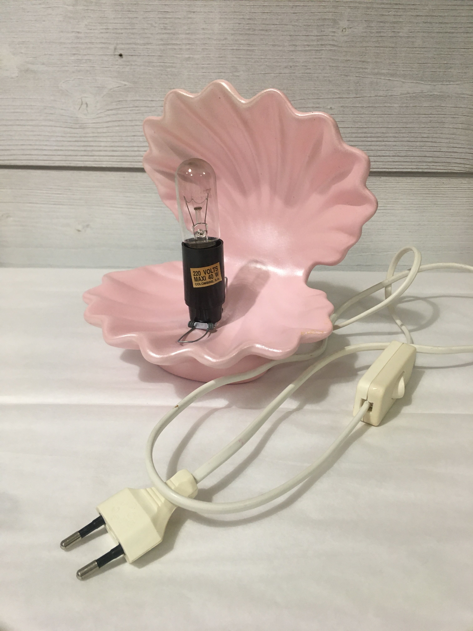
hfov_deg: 48.2
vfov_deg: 61.7
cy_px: 316
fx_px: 528
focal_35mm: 29
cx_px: 236
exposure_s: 1/33
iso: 125
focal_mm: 4.15
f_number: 2.2
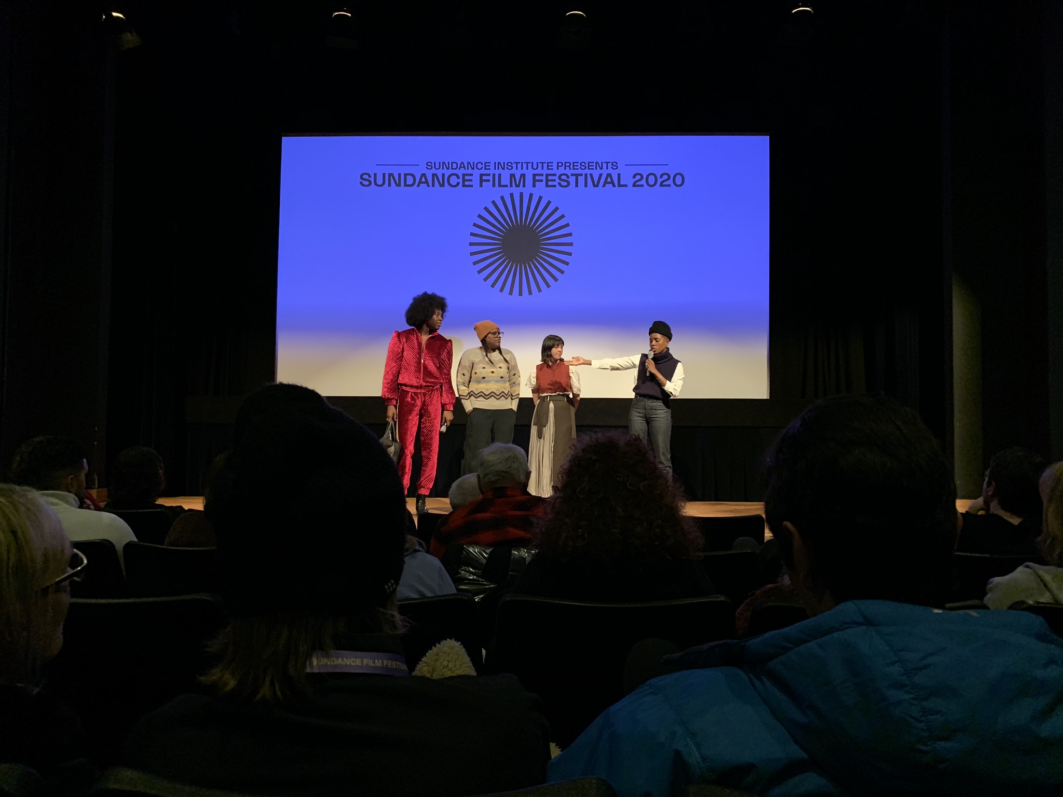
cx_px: 532
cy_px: 398
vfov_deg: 53.1
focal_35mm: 26
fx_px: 798
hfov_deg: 67.3
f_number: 1.8
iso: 320
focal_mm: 4.25
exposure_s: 1/41
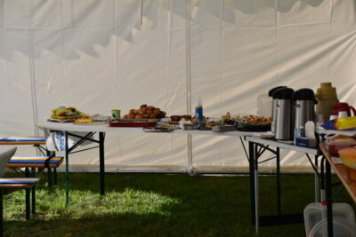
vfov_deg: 15.7
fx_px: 861
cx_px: 178
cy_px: 118
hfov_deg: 23.4
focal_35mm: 87
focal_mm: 58
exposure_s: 1/1250
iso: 400
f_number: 5
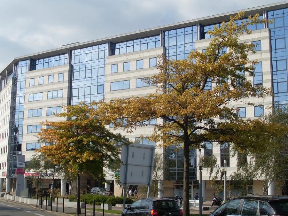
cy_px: 97
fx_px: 449
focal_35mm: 54
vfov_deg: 27.0
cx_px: 141
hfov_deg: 35.5
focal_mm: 6.3
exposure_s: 1/350
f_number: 7.7
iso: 80
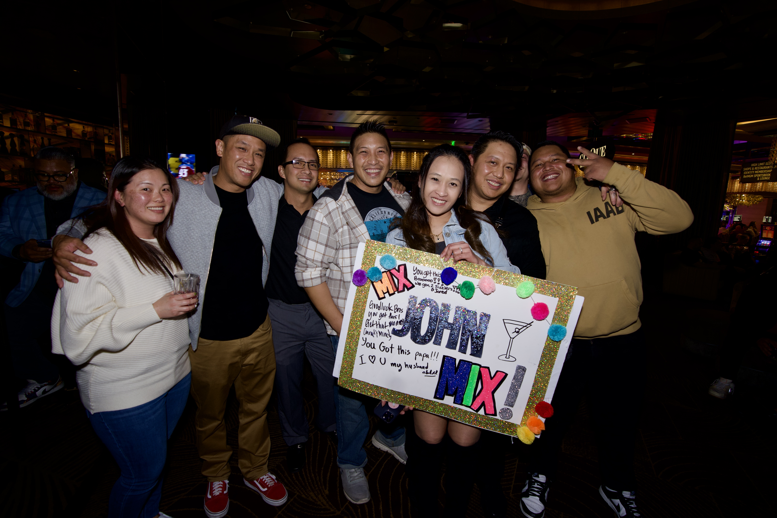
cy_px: 259
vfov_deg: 73.7
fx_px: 345
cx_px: 388
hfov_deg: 96.7
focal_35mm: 16
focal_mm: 16
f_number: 4
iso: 250
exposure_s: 1/30
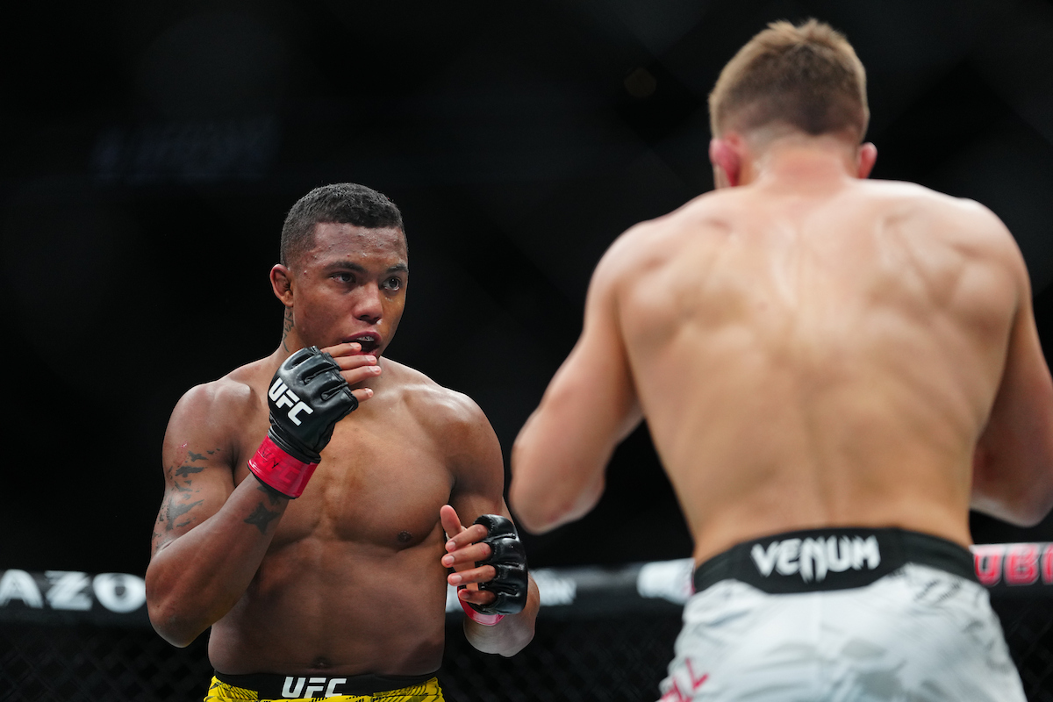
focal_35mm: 153
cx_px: 526
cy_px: 351
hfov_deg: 13.4
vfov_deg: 9.0
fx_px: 4475
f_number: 2.8
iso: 2000
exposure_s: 1/1000
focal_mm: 153
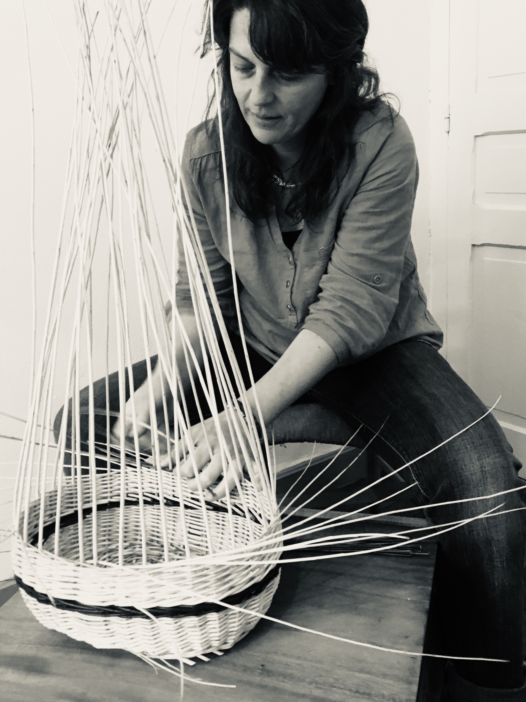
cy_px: 328
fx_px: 689
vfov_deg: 53.9
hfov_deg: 41.7
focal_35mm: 34
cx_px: 307
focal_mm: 4.15
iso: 200
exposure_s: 1/20
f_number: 2.2
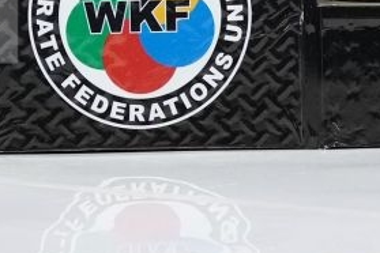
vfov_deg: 3.0
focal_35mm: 451
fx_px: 4760
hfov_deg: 4.6
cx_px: -109
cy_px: -544
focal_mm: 70
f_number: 2.8
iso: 3200
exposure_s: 1/250
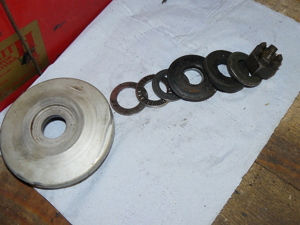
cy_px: 112
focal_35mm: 36
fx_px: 312
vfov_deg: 39.7
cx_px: 150
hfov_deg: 51.3
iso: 100
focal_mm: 6
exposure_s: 1/30
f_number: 4
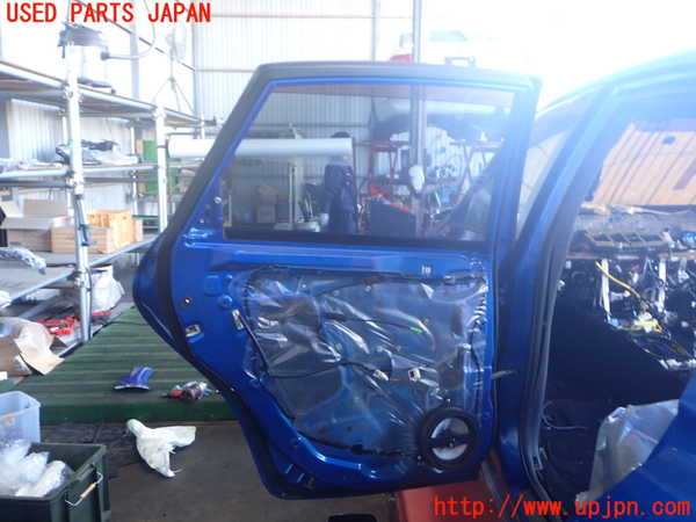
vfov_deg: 46.8
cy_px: 261
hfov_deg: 60.0
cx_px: 348
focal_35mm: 30
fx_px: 603
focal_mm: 5.4
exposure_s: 1/40
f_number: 2.3
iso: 200
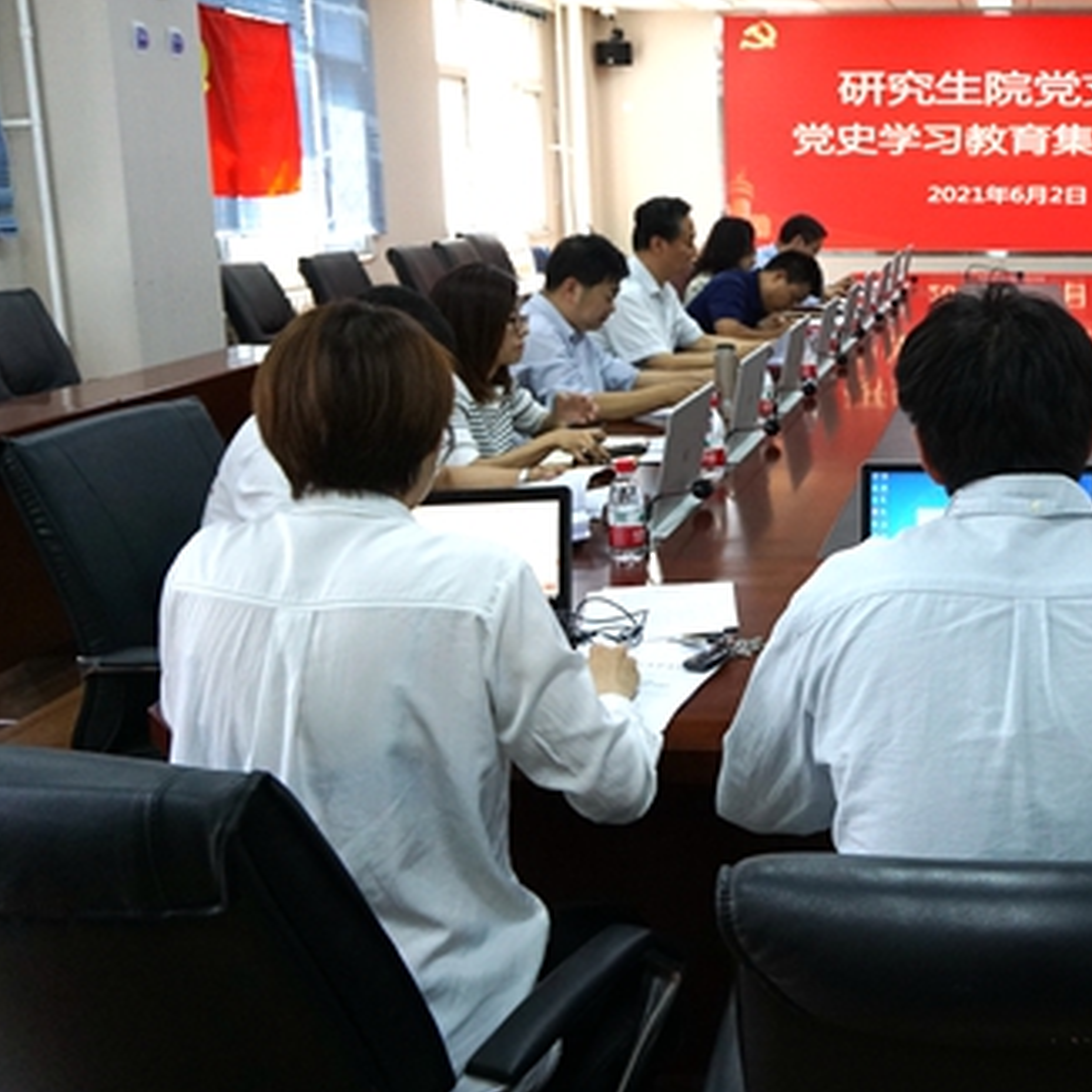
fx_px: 1428
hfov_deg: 39.0
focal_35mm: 40
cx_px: 978
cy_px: 424
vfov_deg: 41.6
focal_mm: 16
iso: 800
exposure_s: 1/160
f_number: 4
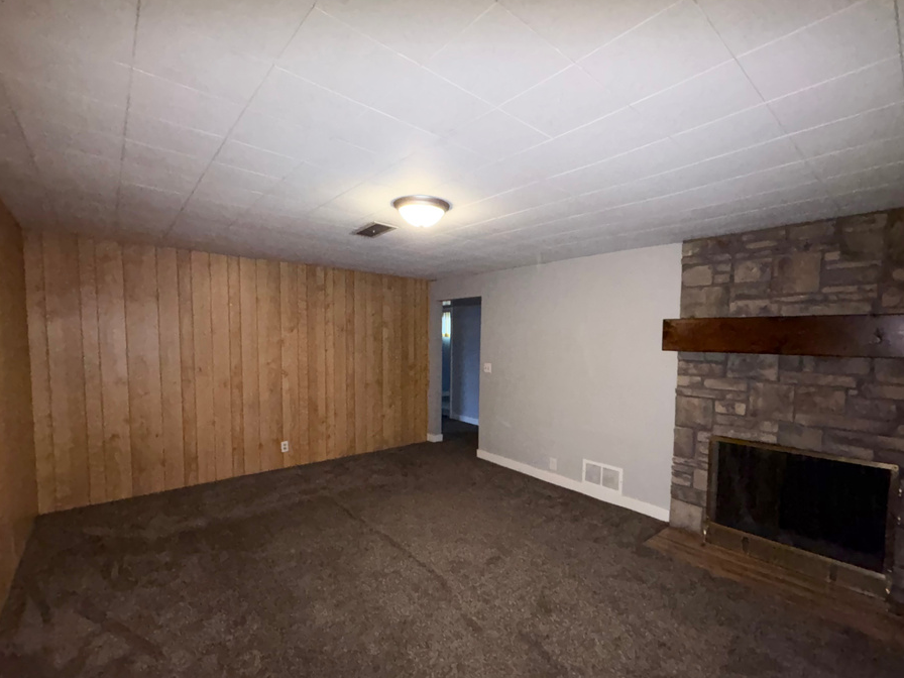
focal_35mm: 16
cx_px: 473
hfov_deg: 94.4
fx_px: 418
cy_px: 364
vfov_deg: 78.0
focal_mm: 2.22
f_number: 2.2
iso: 400
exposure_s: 1/30
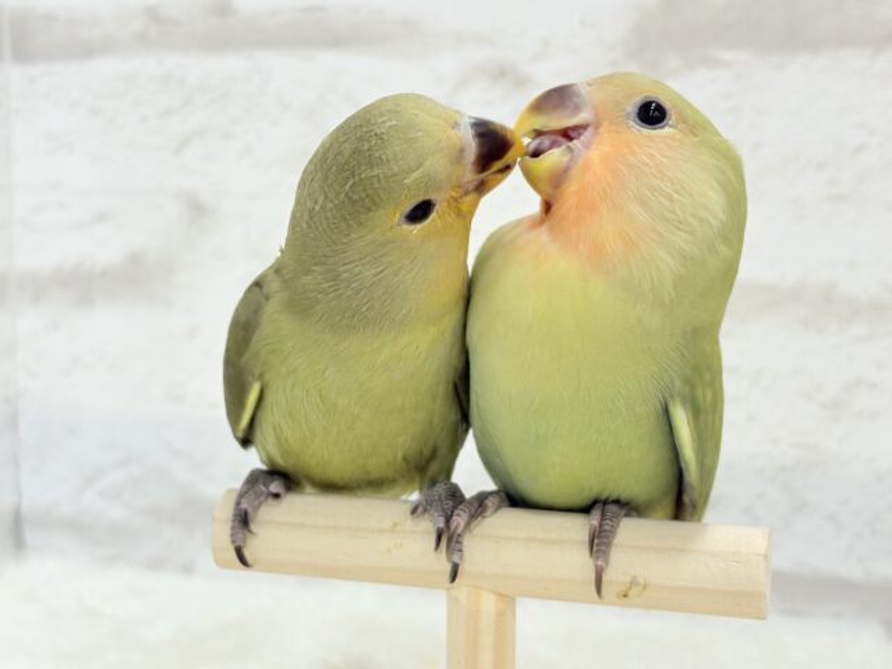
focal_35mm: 52
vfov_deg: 28.0
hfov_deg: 36.8
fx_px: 1340
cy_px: 334
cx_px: 446
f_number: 1.6
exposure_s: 1/50
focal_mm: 5.96
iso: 50
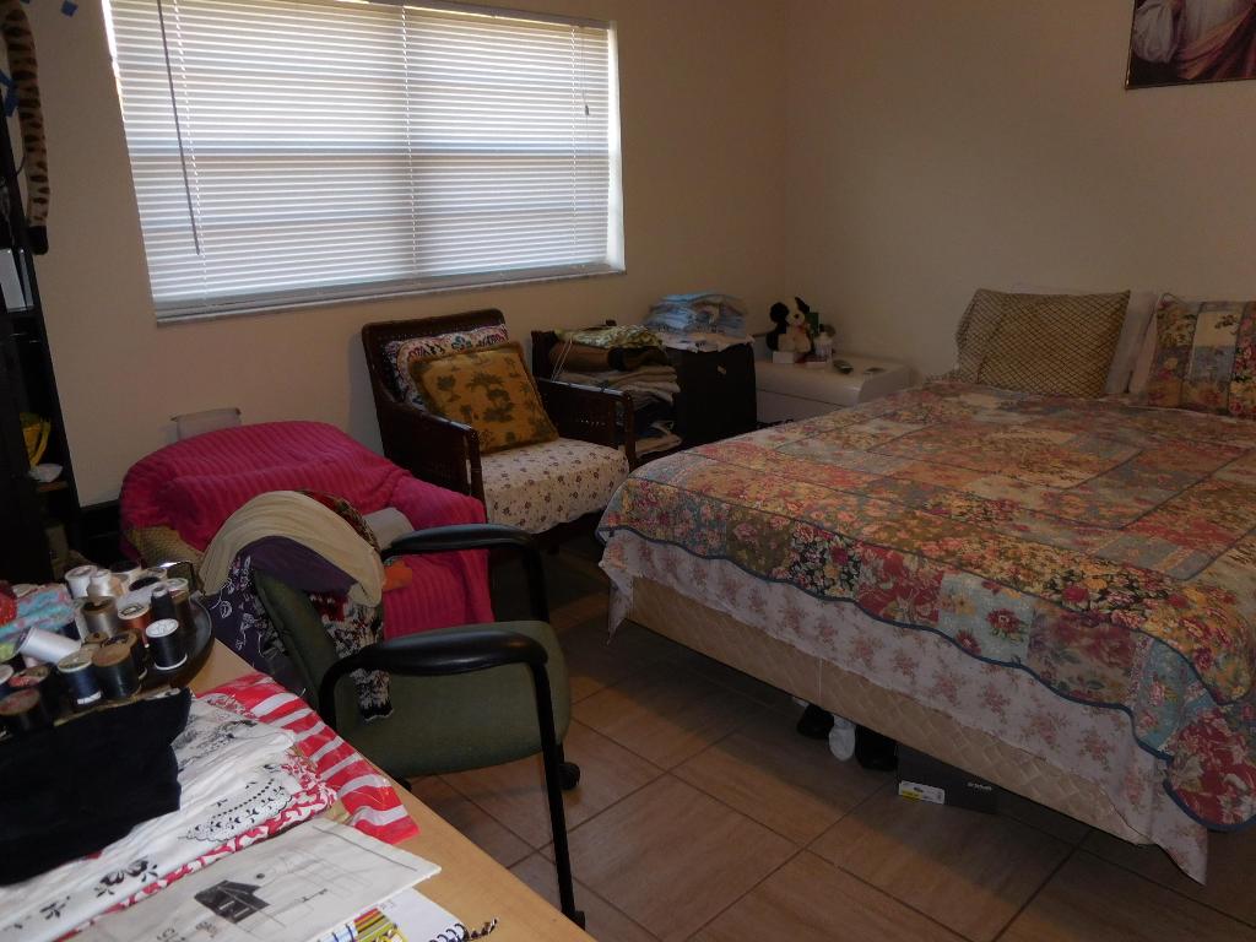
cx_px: 628
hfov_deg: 69.4
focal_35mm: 25
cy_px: 471
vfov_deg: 54.9
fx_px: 907
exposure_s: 1/25
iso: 160
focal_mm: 4.5
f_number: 3.3
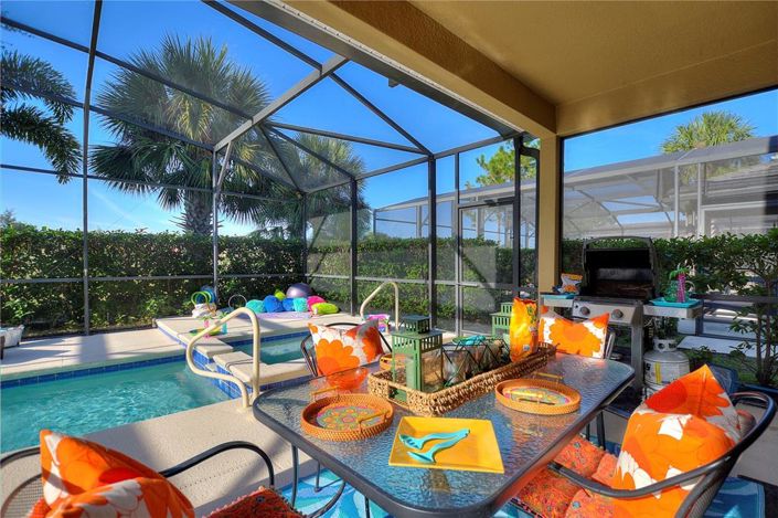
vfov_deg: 77.2
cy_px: 259
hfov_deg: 100.4
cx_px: 389
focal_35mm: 15
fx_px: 324
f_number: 4.5
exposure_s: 1/320
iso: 100
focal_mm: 10
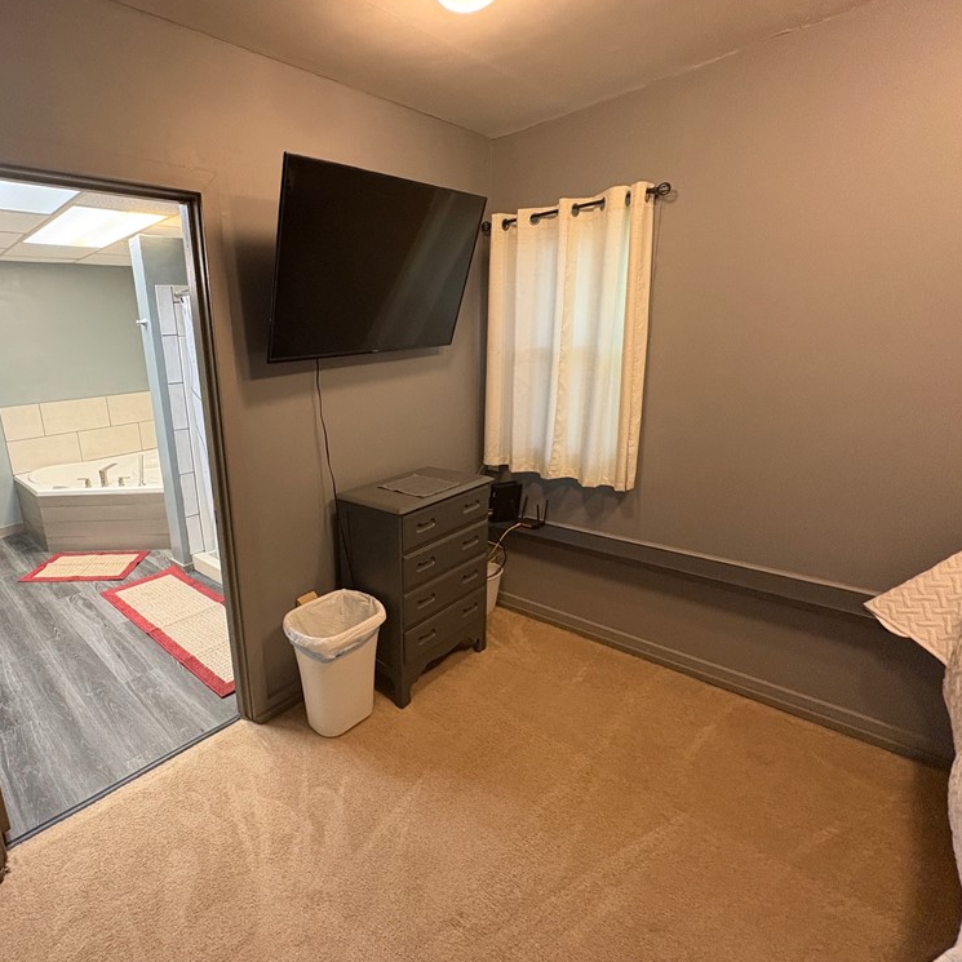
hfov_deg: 81.6
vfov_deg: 84.0
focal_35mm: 17
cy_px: 478
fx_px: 535
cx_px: 333
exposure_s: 1/60
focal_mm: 2.22
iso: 400
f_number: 2.2
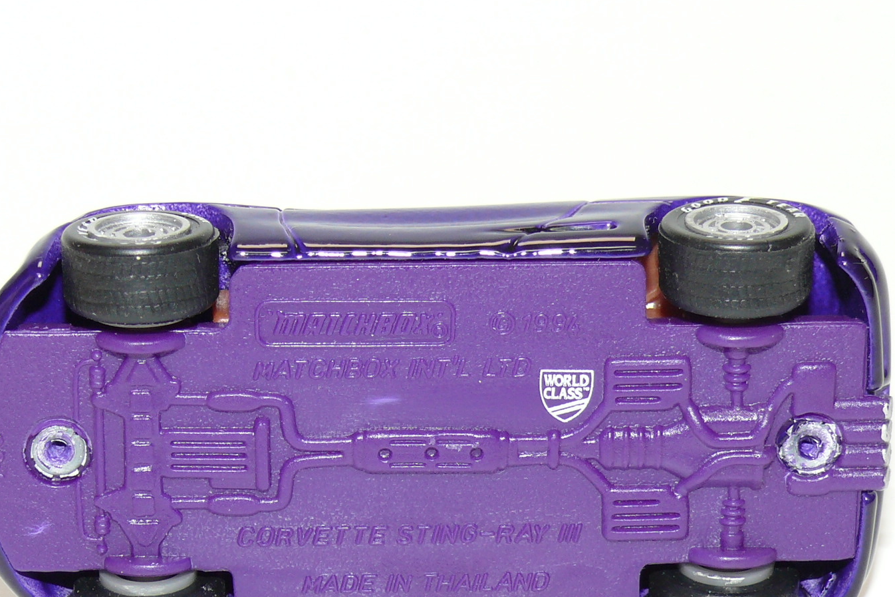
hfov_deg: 15.1
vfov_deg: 10.1
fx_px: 3380
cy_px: 373
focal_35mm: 136
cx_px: 434
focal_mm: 14
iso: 100
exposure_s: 1/30
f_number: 4
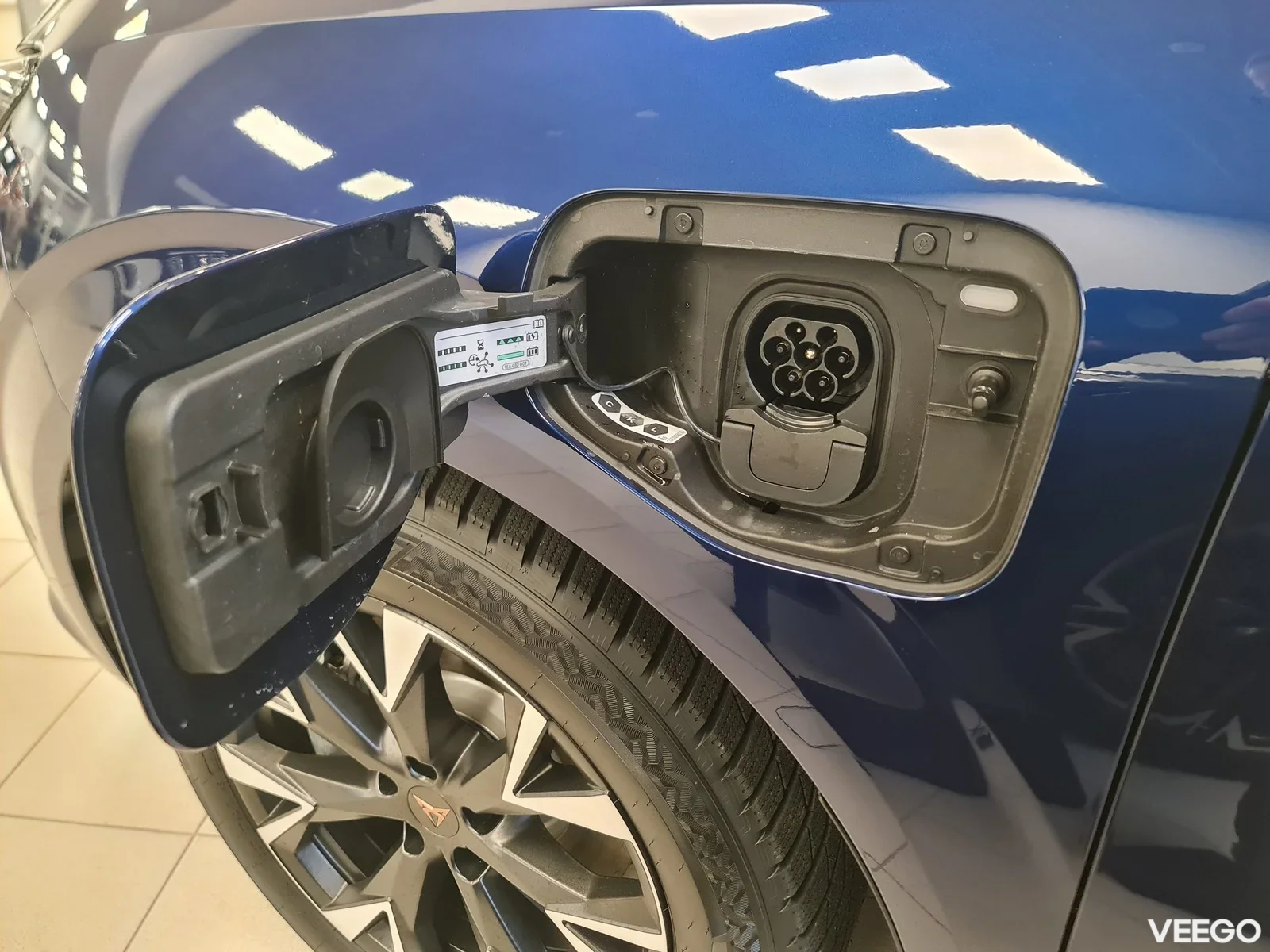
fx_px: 917
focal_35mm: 25
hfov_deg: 69.4
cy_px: 476
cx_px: 635
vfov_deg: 54.9
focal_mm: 7
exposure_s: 1/50
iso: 500
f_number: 1.8
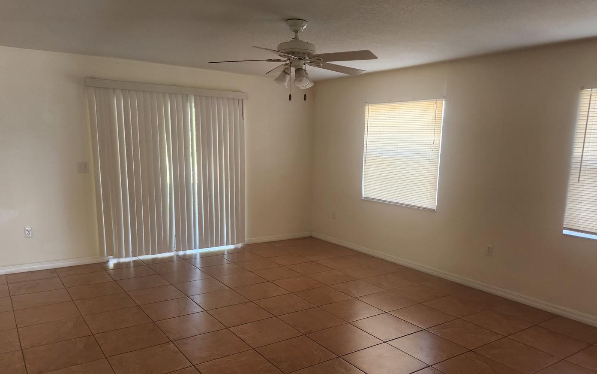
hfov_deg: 66.3
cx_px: 324
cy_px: 229
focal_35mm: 28
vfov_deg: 44.3
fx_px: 456
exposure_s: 1/120
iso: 160
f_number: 1.8
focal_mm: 5.4
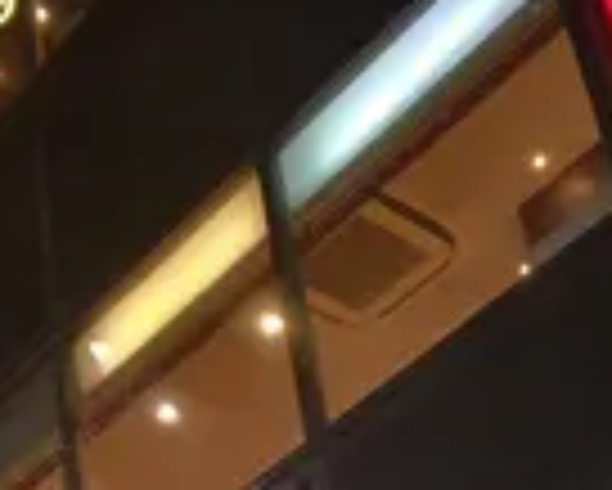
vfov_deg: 18.4
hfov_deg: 24.1
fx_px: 1432
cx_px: 369
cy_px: 591
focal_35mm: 79
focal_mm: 4.15
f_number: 2.2
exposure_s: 1/40
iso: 25
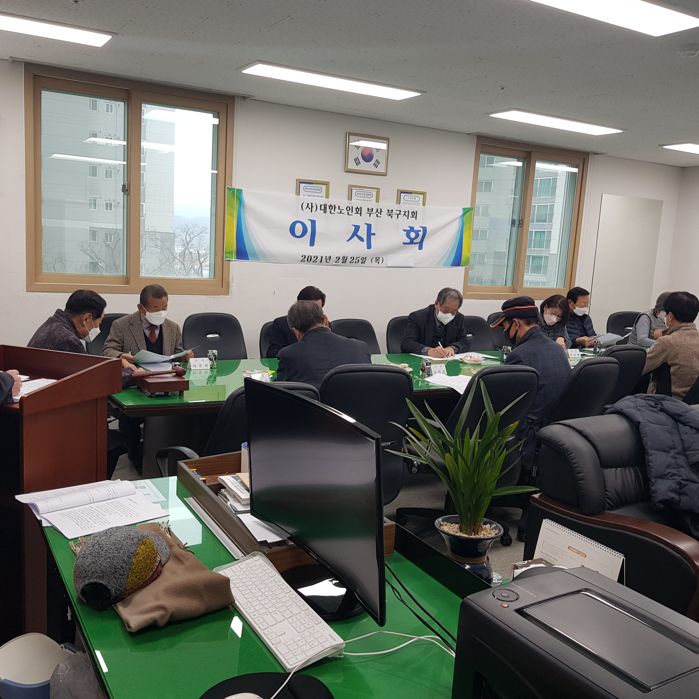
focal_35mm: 31
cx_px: 310
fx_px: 708
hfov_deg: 52.4
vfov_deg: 52.5
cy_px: 349
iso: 50
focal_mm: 4.3
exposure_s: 1/60
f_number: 1.7
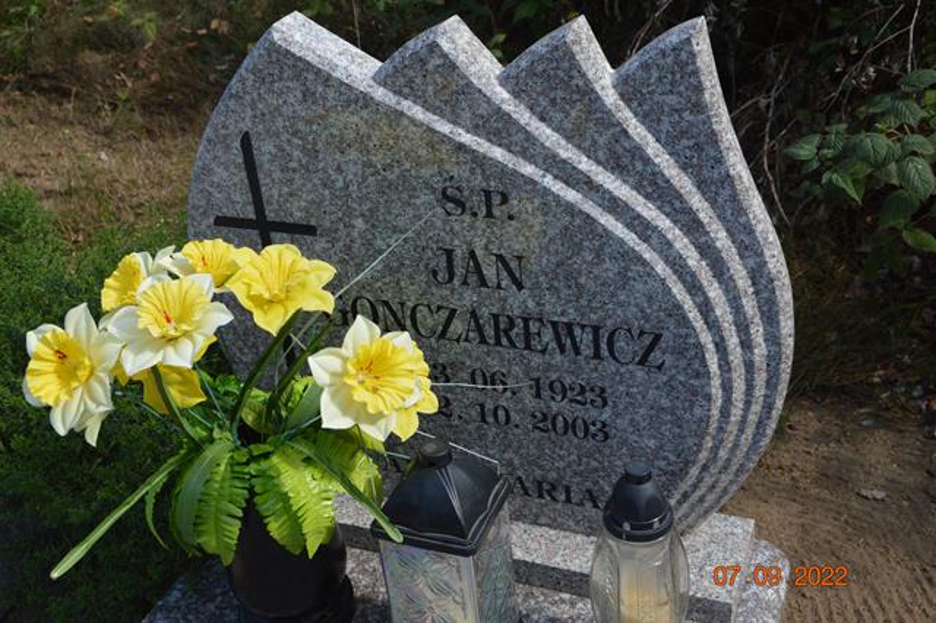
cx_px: 468
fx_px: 1091
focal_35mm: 42
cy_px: 312
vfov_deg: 31.9
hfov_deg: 46.4
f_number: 5.6
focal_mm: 28
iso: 100
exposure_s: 1/125
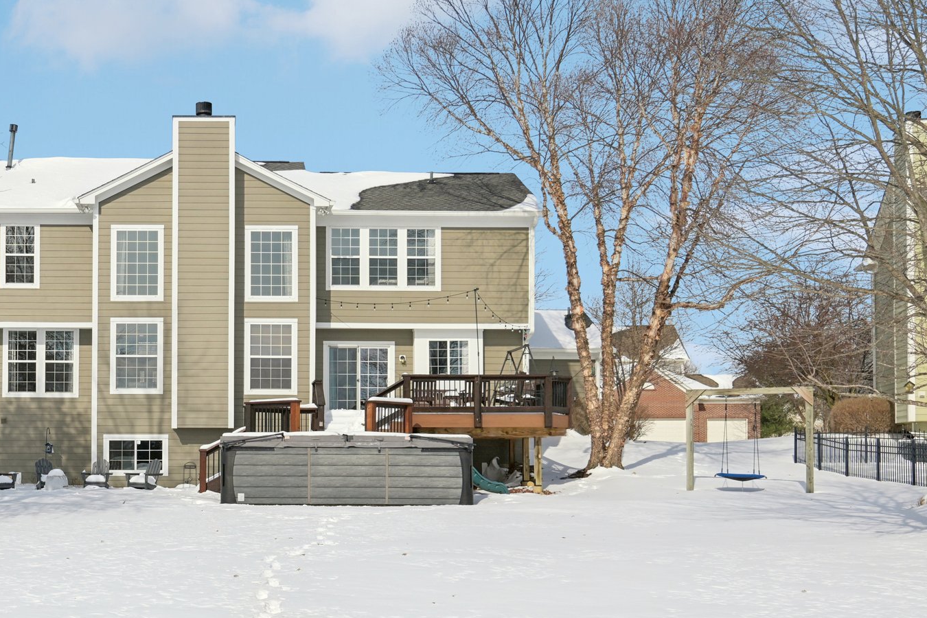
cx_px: 251
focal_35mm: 44
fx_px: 1133
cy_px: 423
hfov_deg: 43.3
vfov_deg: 30.2
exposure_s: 1/1000
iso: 100
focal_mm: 29
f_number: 8
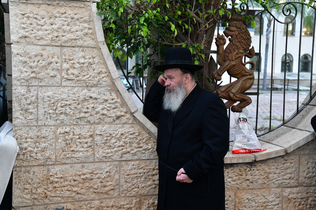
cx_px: 158
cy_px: 105
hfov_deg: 41.1
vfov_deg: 28.1
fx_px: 421
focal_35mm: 48
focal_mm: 48
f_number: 5.6
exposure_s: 1/100
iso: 1600
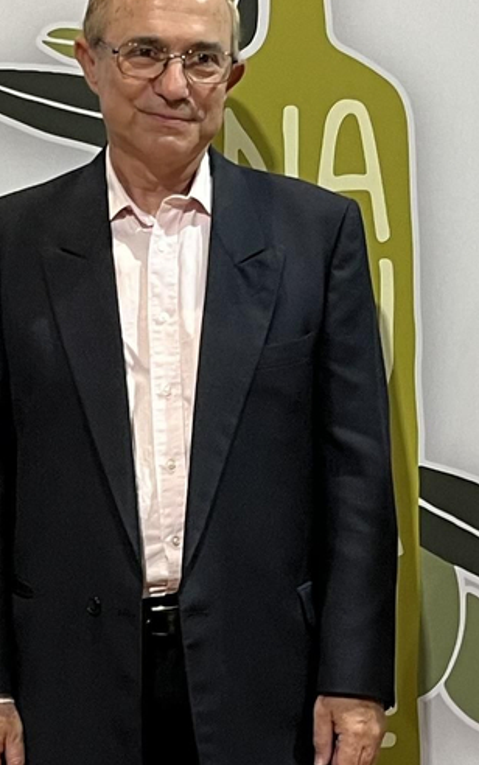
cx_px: 208
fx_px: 2337
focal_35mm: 112
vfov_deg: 18.6
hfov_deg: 11.7
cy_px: 401
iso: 100
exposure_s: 1/50
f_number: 1.6
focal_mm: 5.1
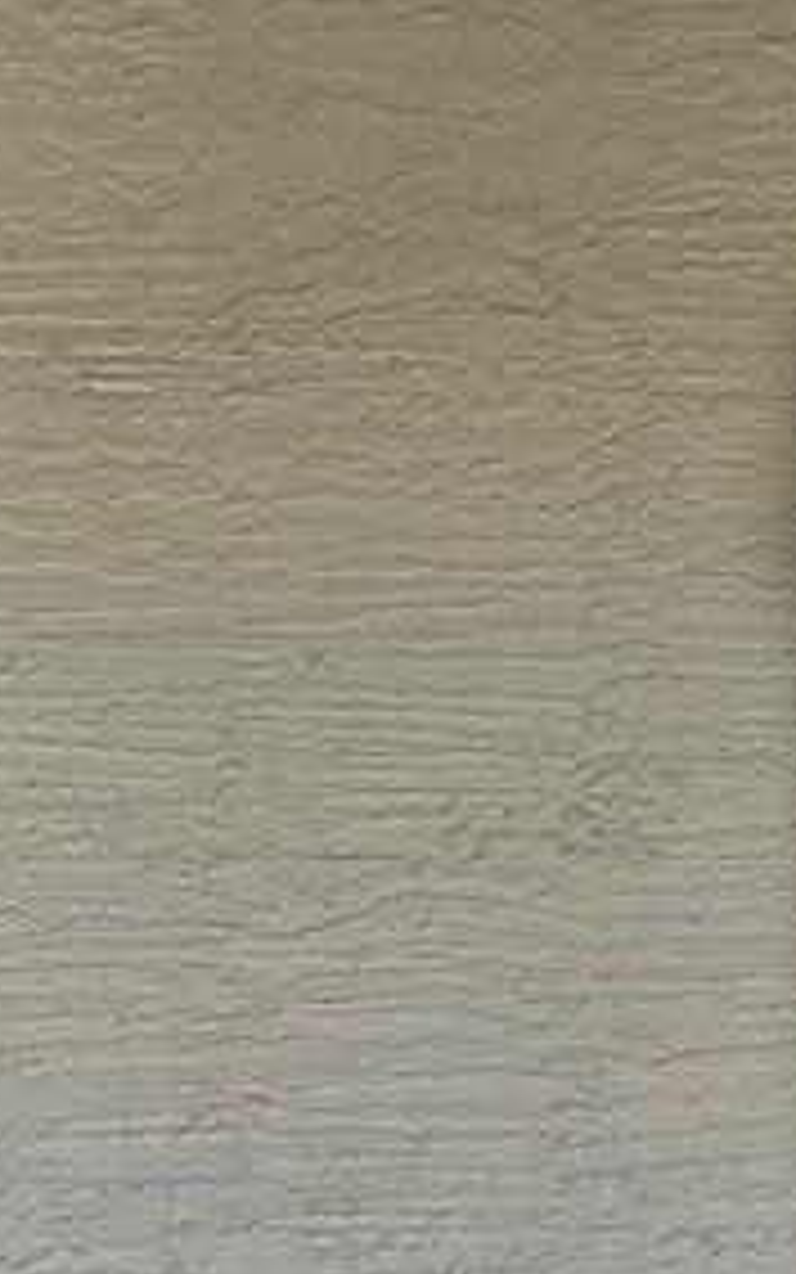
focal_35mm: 78
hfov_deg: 8.9
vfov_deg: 24.7
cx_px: -2159
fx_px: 2706
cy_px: 1400
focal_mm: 2.2
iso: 50
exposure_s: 1/1067
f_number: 2.2
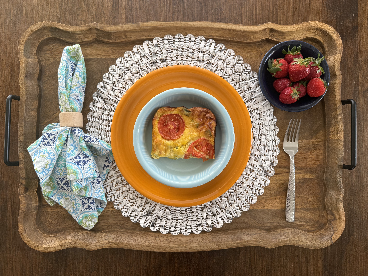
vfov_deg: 56.8
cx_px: 184
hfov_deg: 71.6
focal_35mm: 24
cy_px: 138
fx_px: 255
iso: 80
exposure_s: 1/121
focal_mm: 6.76
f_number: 1.78
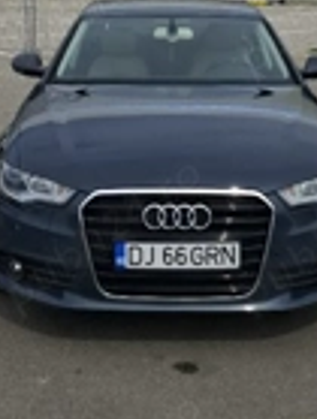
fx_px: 802
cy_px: 36
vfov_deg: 28.1
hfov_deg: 22.4
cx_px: 163
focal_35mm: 66
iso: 50
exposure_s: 1/2000
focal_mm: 5.54
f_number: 1.8
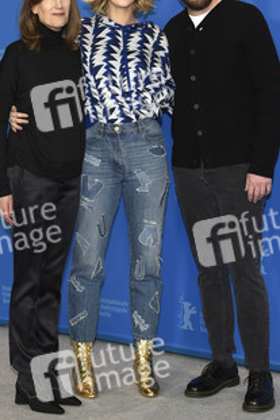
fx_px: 1051
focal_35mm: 90
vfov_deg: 22.6
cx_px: 139
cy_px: 167
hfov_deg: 15.2
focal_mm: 70
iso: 800
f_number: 3.5
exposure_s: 1/320
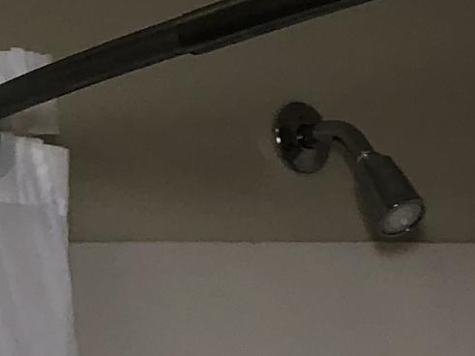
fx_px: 2346
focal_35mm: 171
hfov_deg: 11.1
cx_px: 716
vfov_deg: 7.8
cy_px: 975
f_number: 1.8
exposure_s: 1/120
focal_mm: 4
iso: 50
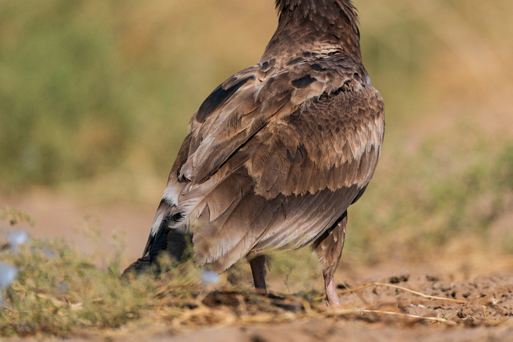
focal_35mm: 913
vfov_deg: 1.5
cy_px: 125
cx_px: 371
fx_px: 13007
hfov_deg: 2.3
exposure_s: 1/16000
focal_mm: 600
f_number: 4
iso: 800
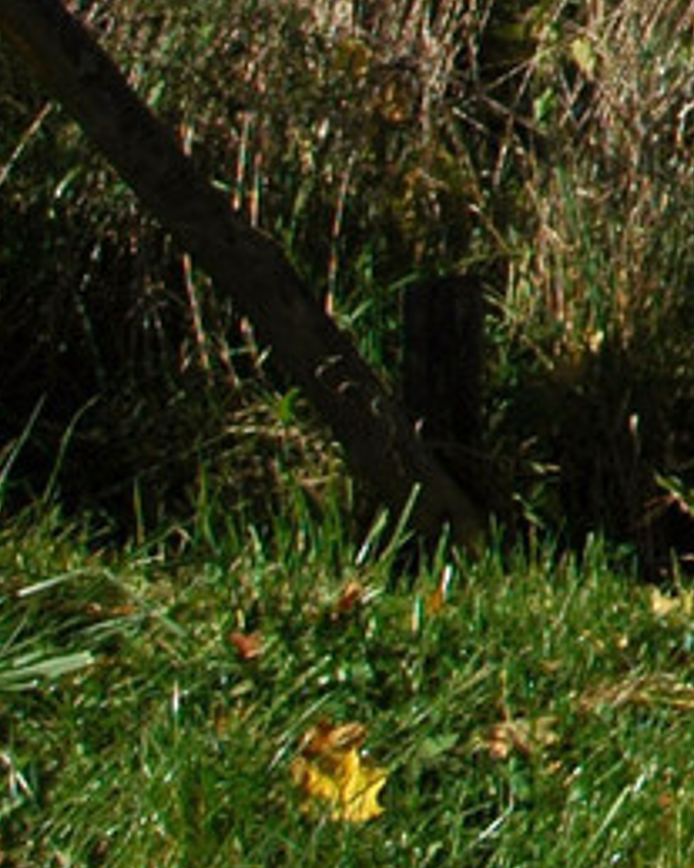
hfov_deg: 7.2
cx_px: 2525
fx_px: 4470
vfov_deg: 10.2
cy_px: -893
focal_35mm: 174
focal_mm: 20
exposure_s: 1/320
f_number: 9
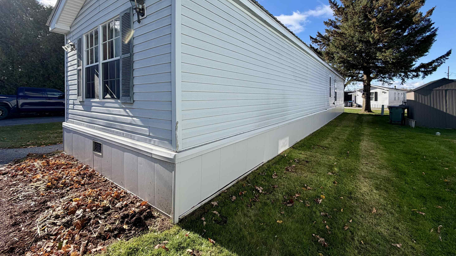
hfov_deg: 99.4
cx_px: 224
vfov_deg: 66.2
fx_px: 193
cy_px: 98
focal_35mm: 16
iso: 32
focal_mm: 2.22
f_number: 2.2
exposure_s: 1/770
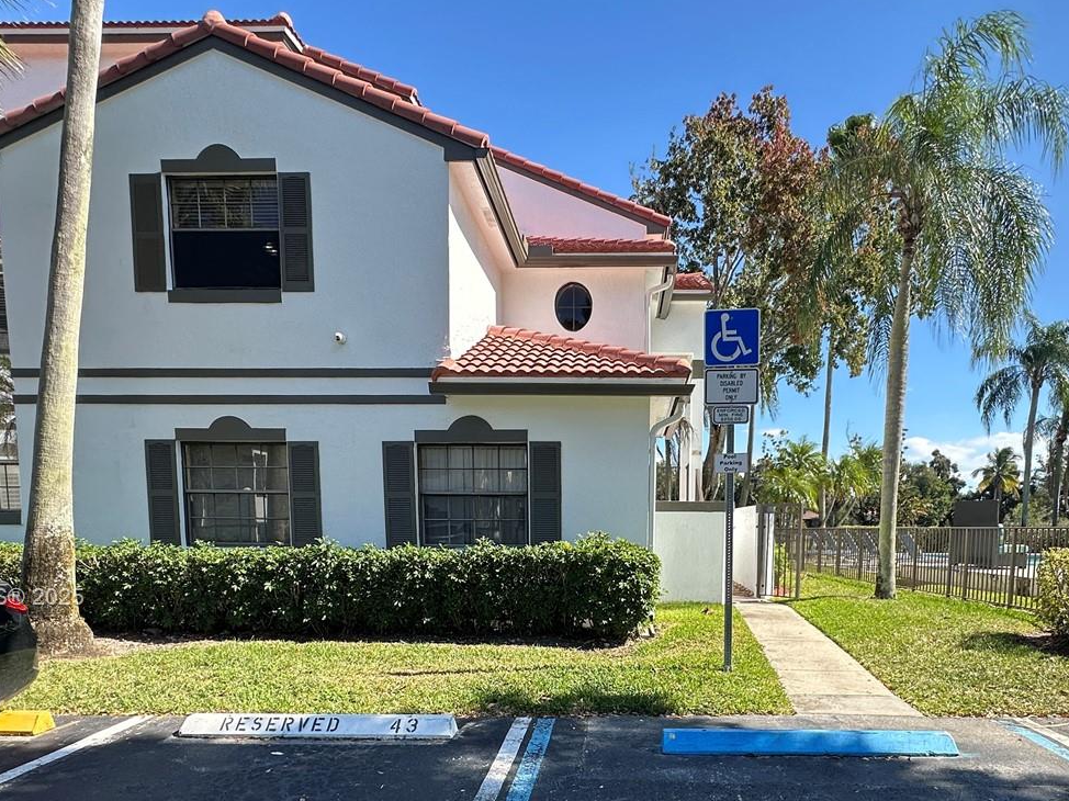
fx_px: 710
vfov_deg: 56.0
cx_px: 611
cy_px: 599
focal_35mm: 23
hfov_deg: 73.5
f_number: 2.2
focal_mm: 2.22
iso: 40
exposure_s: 1/903
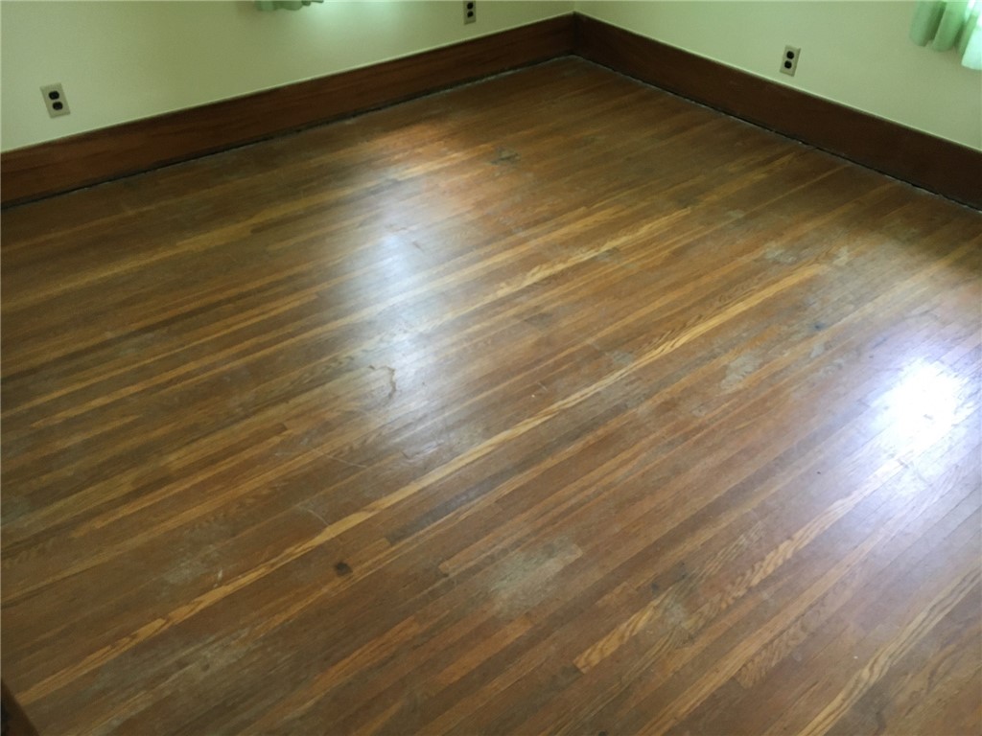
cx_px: 491
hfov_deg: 61.7
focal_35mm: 29
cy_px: 368
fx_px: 823
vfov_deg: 48.2
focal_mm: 4.15
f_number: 2.2
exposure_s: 1/30
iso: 125
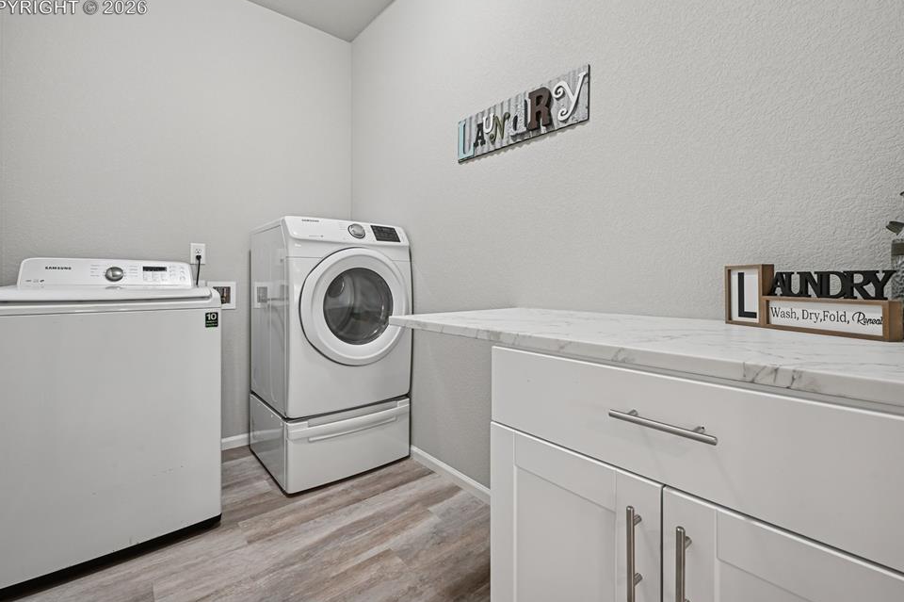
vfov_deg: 73.6
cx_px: 444
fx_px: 402
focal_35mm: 16
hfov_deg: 96.8
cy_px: 284
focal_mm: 15
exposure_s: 1.3
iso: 100
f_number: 11
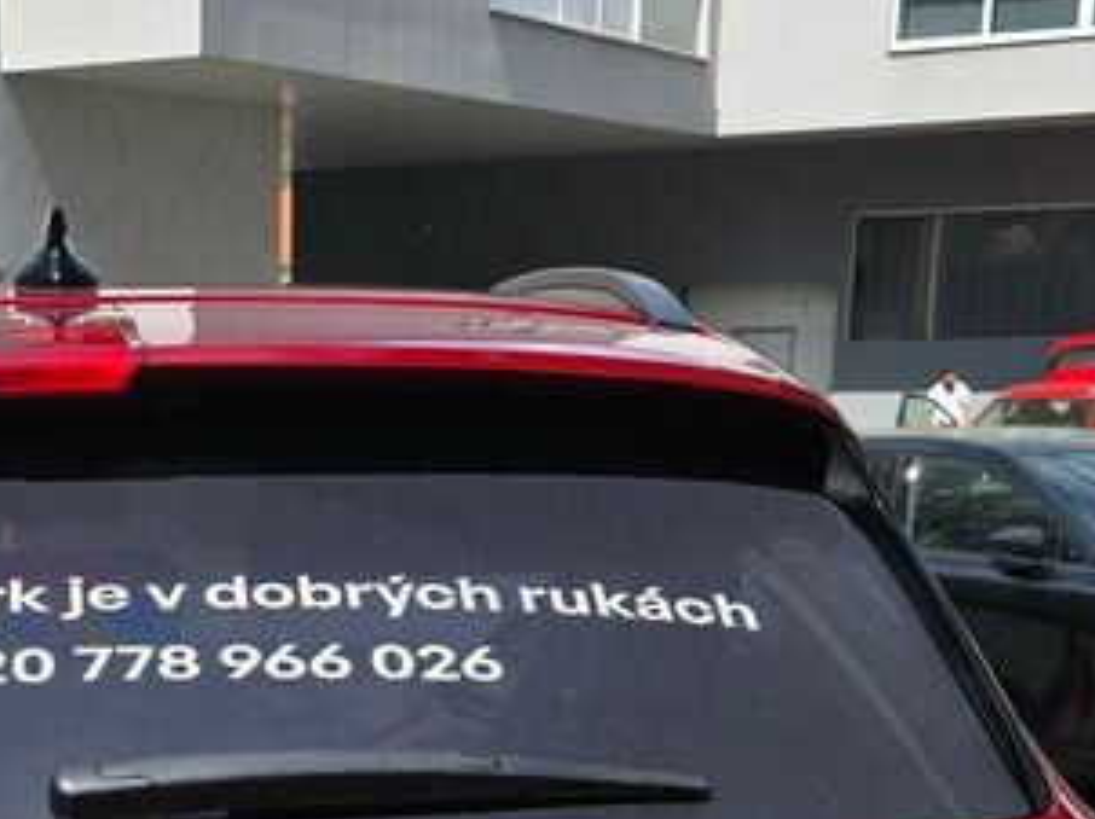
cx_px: 83
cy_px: 1094
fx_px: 2465
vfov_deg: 17.6
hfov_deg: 24.2
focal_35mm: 78
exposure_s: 1/827
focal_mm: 6.3
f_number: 1.7
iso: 12
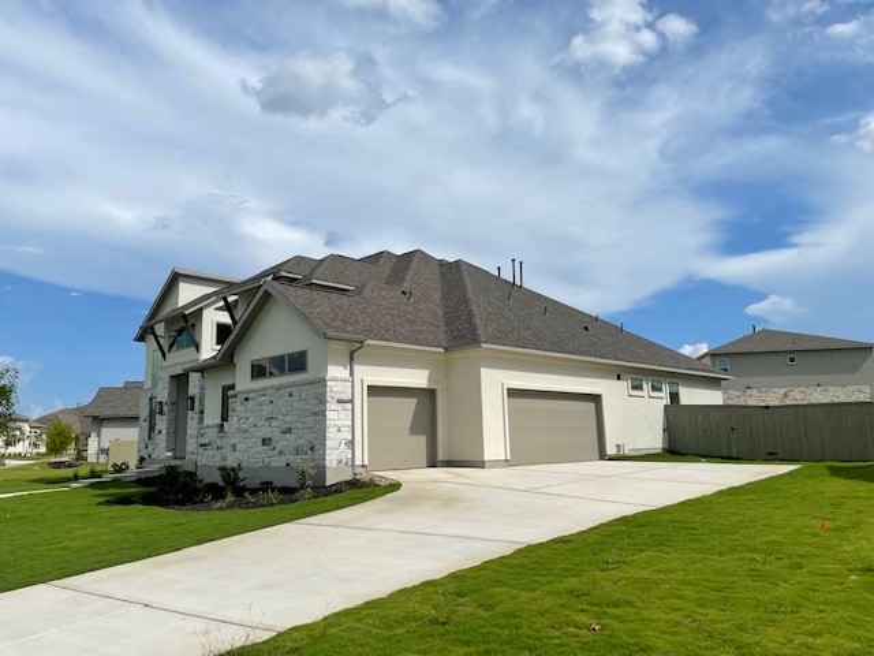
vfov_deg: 53.1
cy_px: 328
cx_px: 437
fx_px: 656
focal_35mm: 26
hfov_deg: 67.3
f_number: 1.6
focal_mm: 4.2
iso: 32
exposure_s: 1/7299
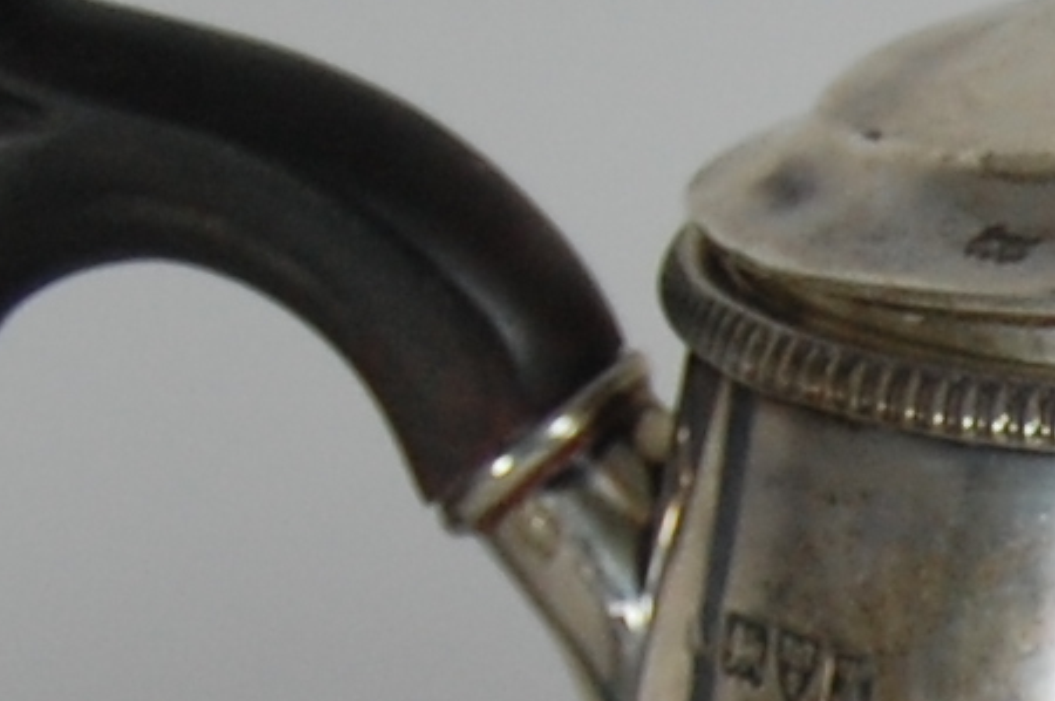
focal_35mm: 421
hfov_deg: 4.7
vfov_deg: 3.2
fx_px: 12324
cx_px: 2738
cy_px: 1261
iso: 400
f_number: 5.3
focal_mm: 42
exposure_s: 1/100
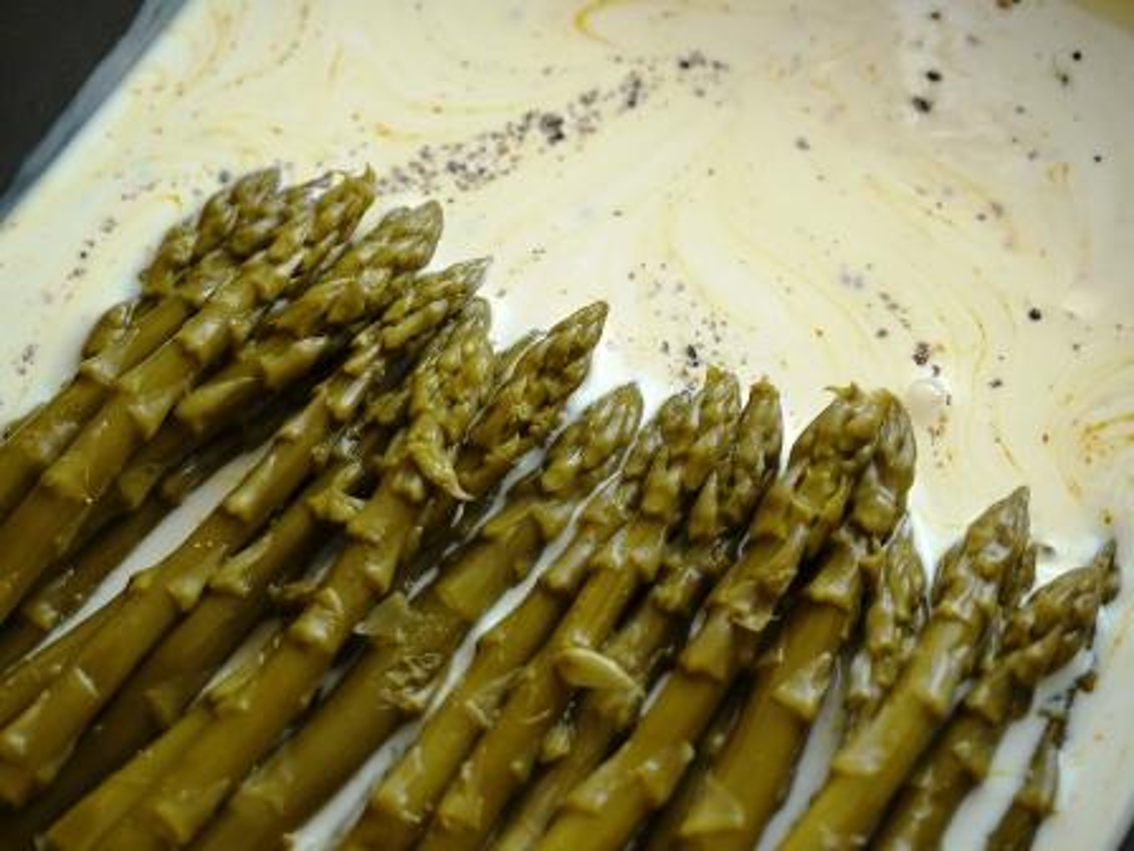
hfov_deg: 21.8
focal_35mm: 90
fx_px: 2948
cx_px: 567
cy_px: 426
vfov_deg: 16.4
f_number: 4.5
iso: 160
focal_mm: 45
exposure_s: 1/60
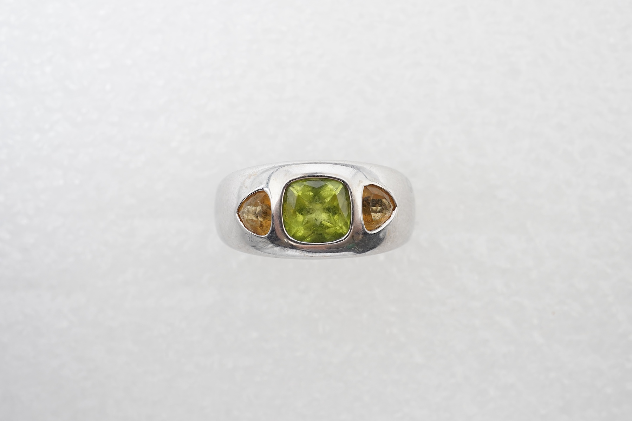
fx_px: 790
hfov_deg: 43.6
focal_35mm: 45
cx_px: 316
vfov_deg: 29.9
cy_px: 210
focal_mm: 30
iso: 640
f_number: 16
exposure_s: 1/125
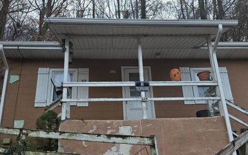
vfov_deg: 35.3
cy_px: 87
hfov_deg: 54.0
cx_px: 127
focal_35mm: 36
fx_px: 243
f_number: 1.7
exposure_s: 1/1839
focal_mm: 6.3
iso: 80
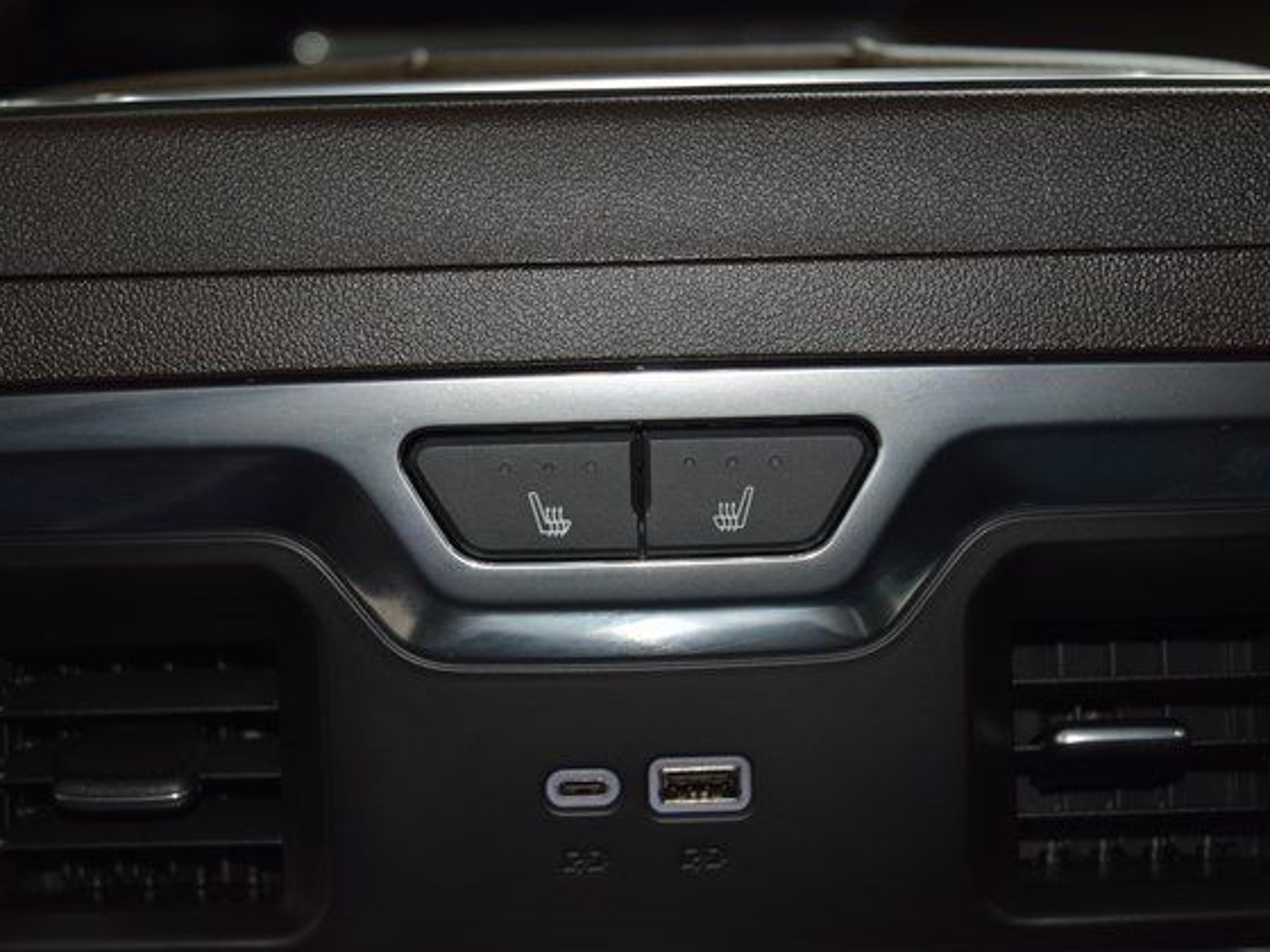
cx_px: 644
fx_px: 2421
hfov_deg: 29.4
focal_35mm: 66
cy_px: 475
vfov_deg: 22.3
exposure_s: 1/20
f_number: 4.2
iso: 500
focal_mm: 40
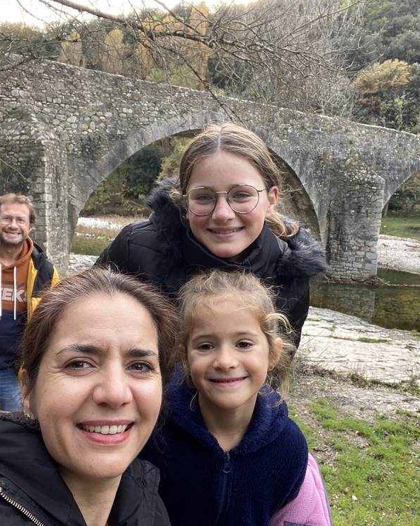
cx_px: 214
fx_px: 482
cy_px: 265
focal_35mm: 31
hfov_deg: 47.1
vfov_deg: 57.2
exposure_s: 1/122
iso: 50
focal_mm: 2.71
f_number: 2.2
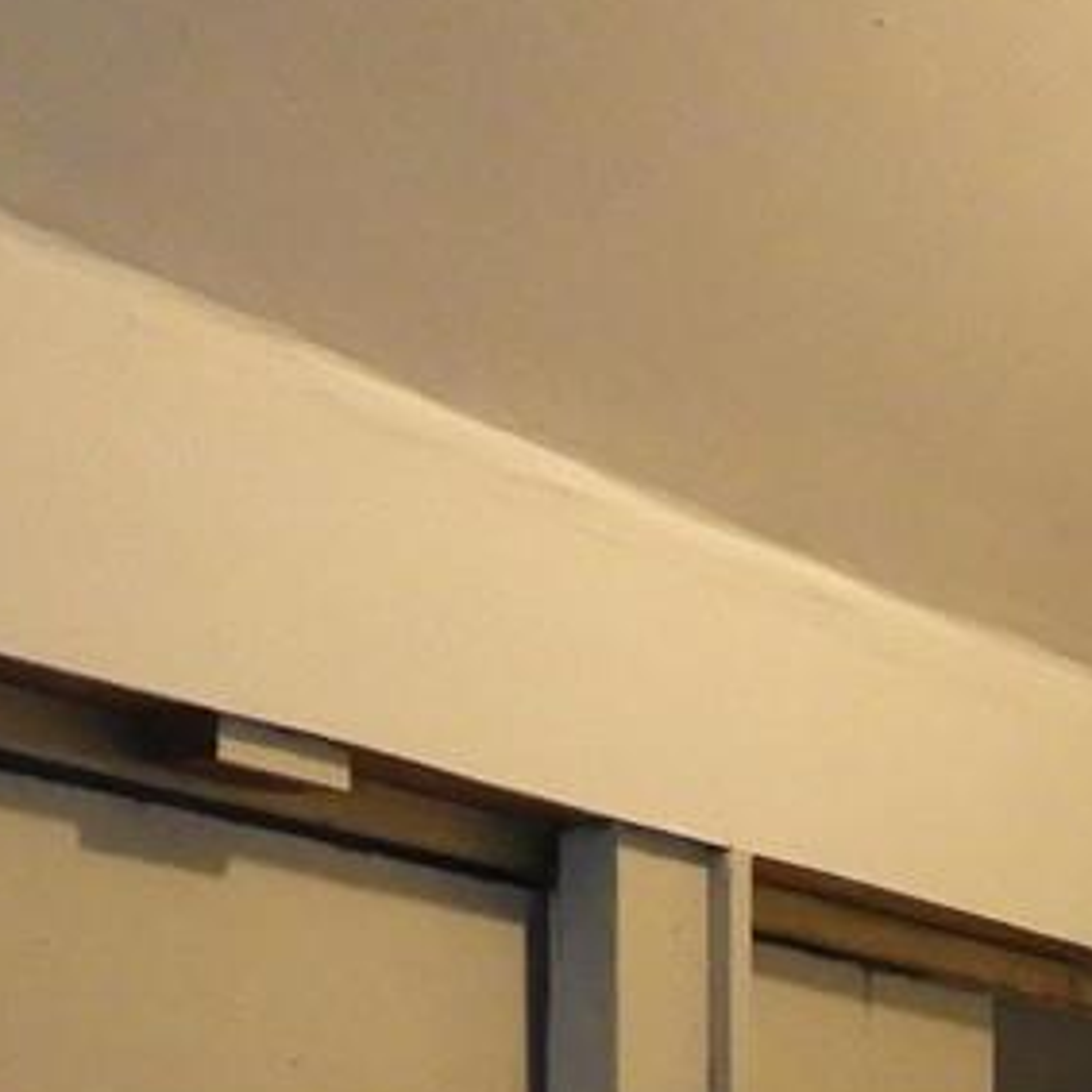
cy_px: 1856
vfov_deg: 13.3
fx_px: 4283
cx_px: 1810
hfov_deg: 13.4
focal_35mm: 120
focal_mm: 4.3
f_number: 3.3
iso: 500
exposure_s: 1/30
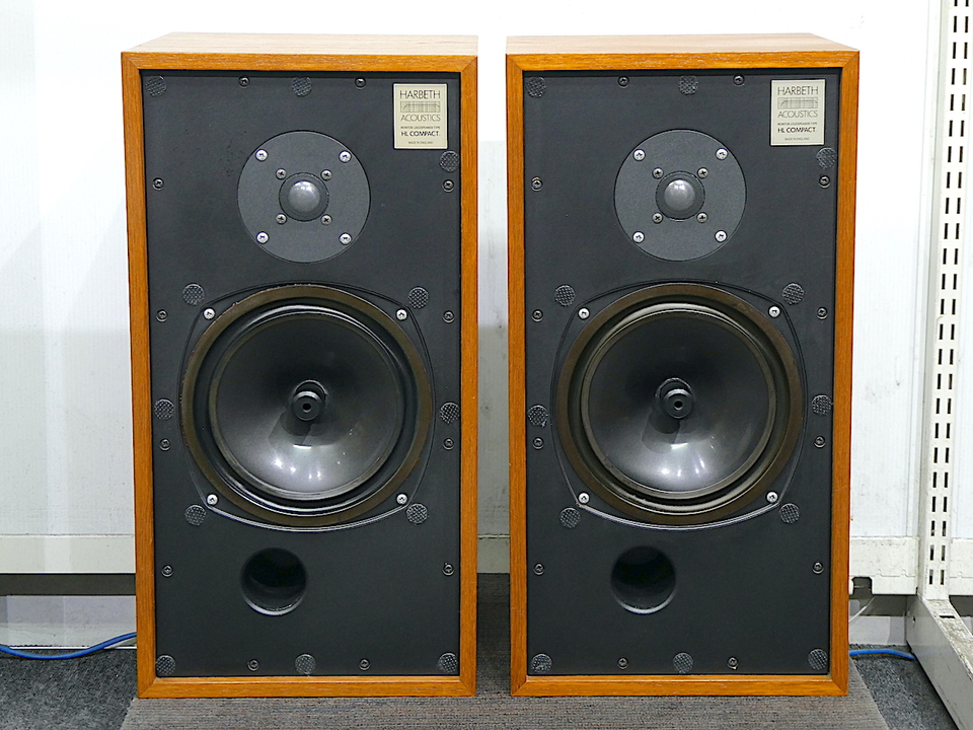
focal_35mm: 74
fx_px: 2080
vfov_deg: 19.9
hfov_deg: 26.3
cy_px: 365
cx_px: 486
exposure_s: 1/4
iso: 200
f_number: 4.6
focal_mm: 13.2
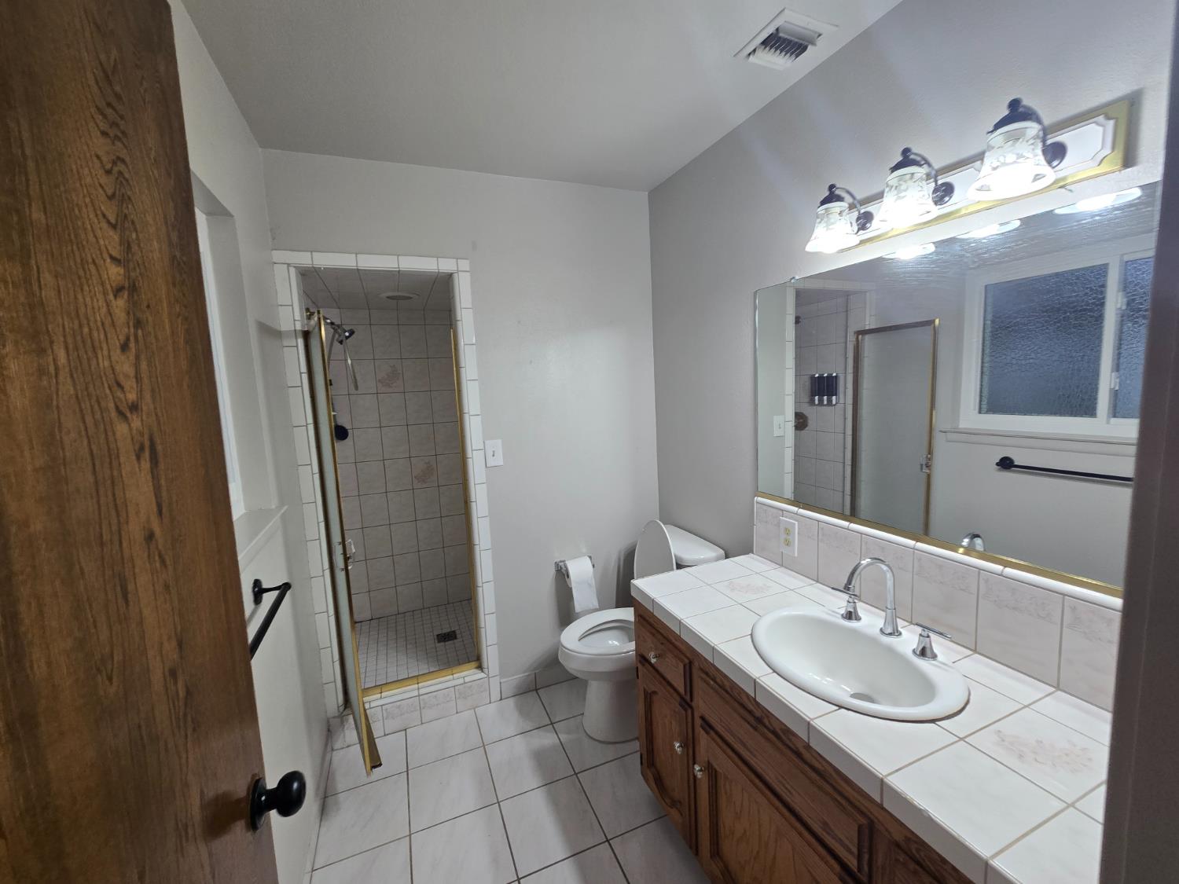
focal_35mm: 13
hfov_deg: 106.2
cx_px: 590
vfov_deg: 89.9
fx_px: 443
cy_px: 442
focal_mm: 2.2
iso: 100
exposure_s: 1/60
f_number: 2.2
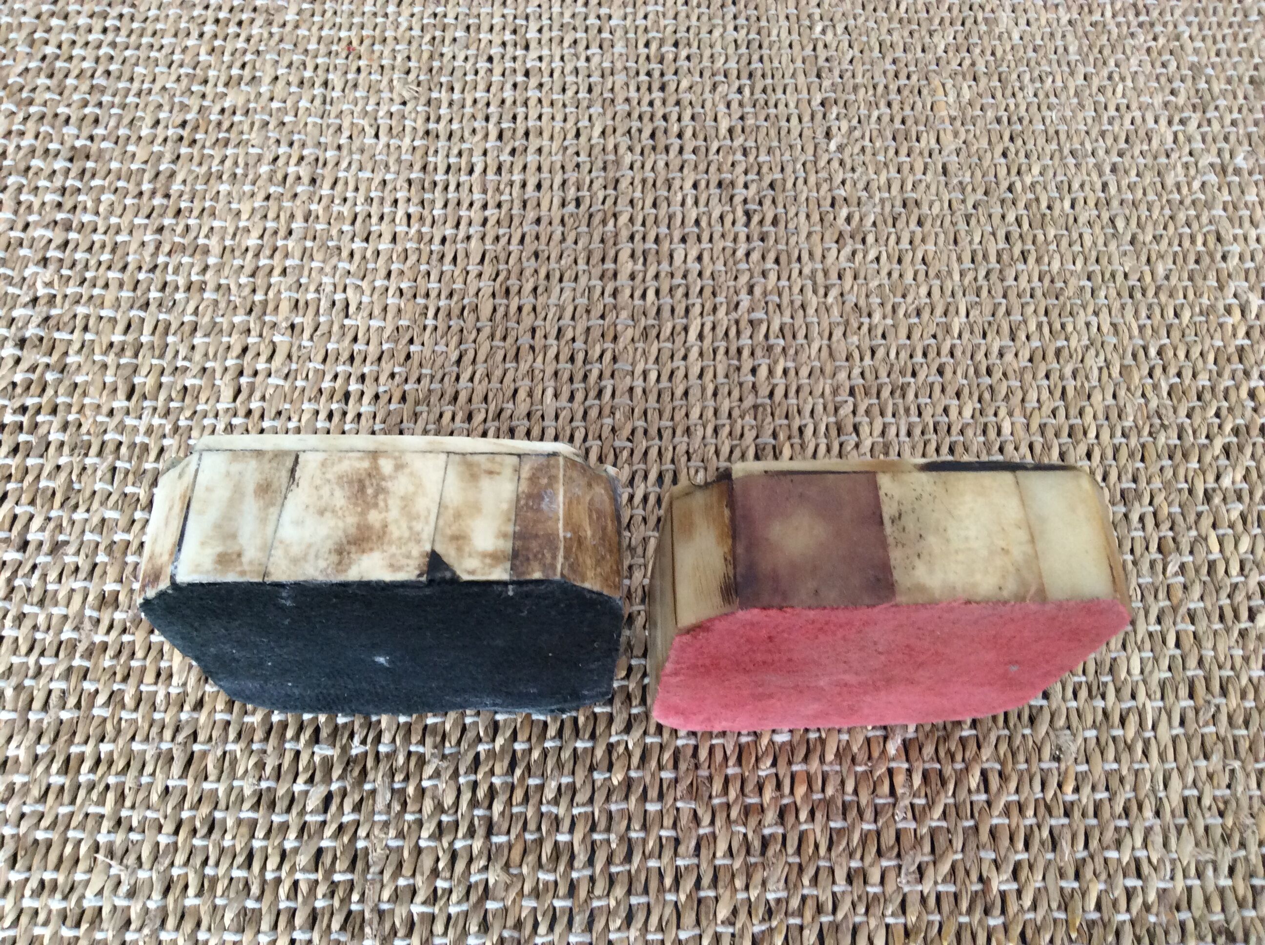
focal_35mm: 32
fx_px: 1168
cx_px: 632
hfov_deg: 56.9
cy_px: 472
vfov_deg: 44.1
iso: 100
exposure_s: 1/25
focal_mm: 3.3
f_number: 2.4
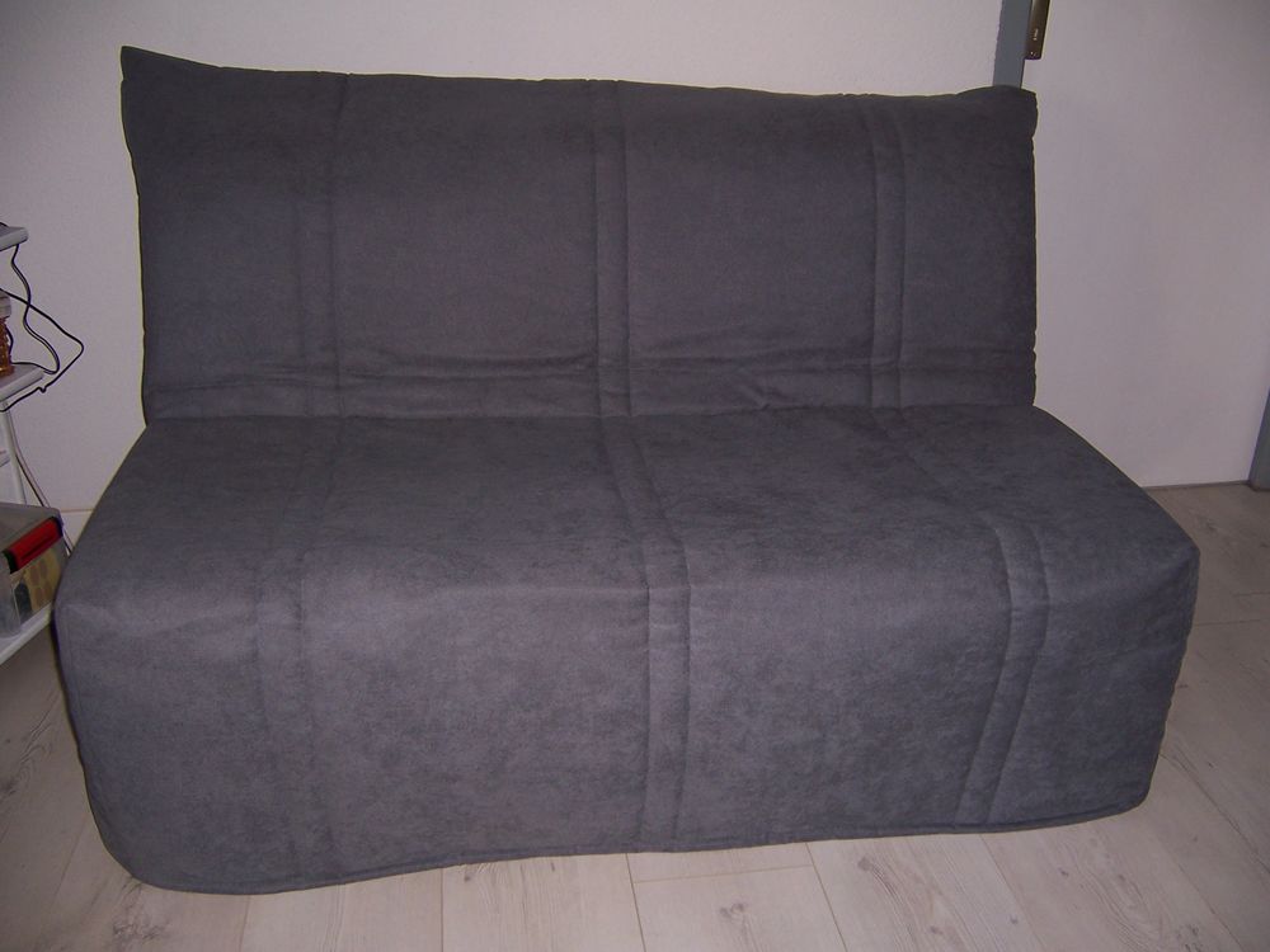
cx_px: 635
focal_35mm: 33
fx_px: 1211
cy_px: 476
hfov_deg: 55.4
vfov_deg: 42.9
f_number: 2.8
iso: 80
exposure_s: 1/60
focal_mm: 5.5
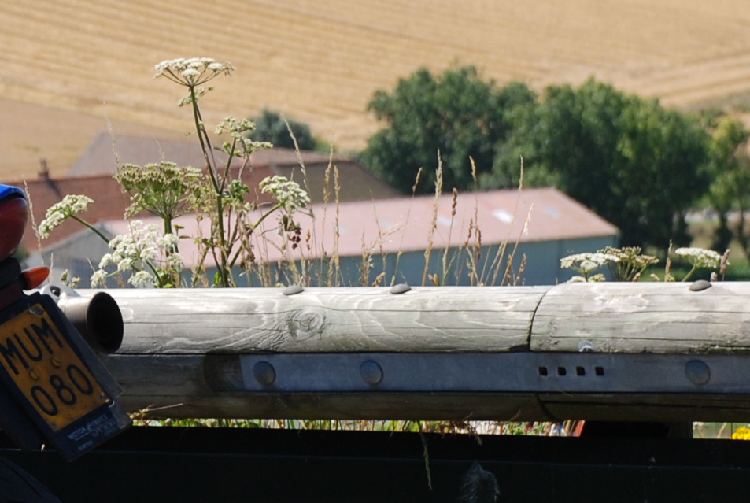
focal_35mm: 301
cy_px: 227
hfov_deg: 6.8
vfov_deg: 4.6
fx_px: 6281
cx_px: -227
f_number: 5.6
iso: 200
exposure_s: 1/500
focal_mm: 66
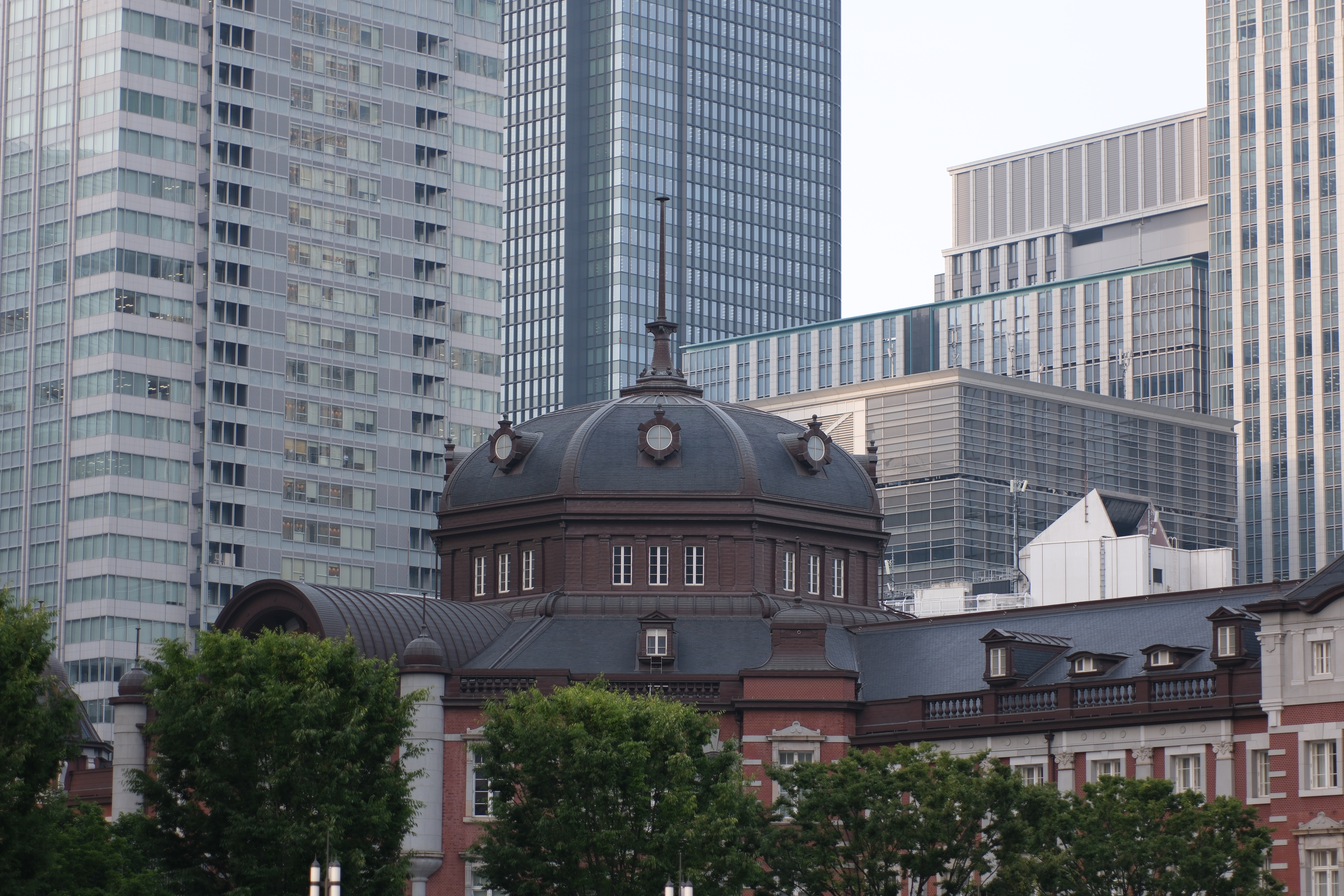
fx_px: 4218
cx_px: 672
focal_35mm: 113
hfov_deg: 18.1
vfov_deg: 12.1
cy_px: 448
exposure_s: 1/480
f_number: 1.8
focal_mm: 75
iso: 125
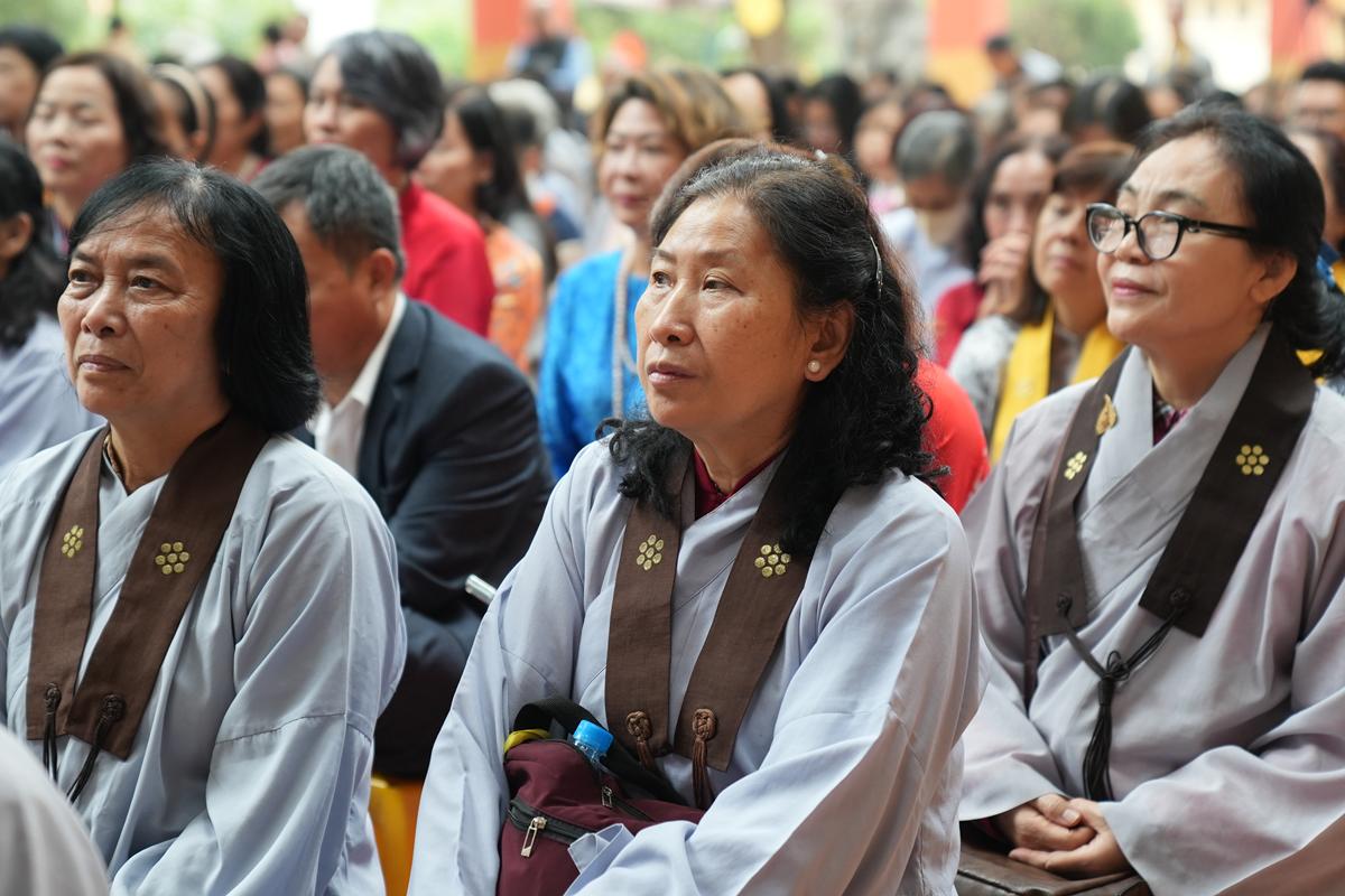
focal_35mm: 91
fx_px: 3400
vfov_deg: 15.0
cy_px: 448
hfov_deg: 22.4
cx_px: 672
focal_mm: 61
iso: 500
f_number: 2.8
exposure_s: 1/100
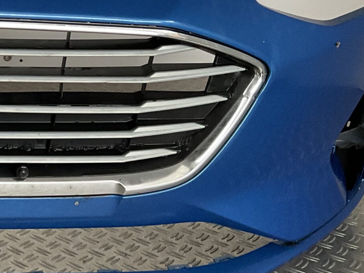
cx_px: -97
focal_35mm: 81
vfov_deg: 17.8
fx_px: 851
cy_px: 0
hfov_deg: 21.9
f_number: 1.8
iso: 100
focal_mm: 3
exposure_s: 1/60
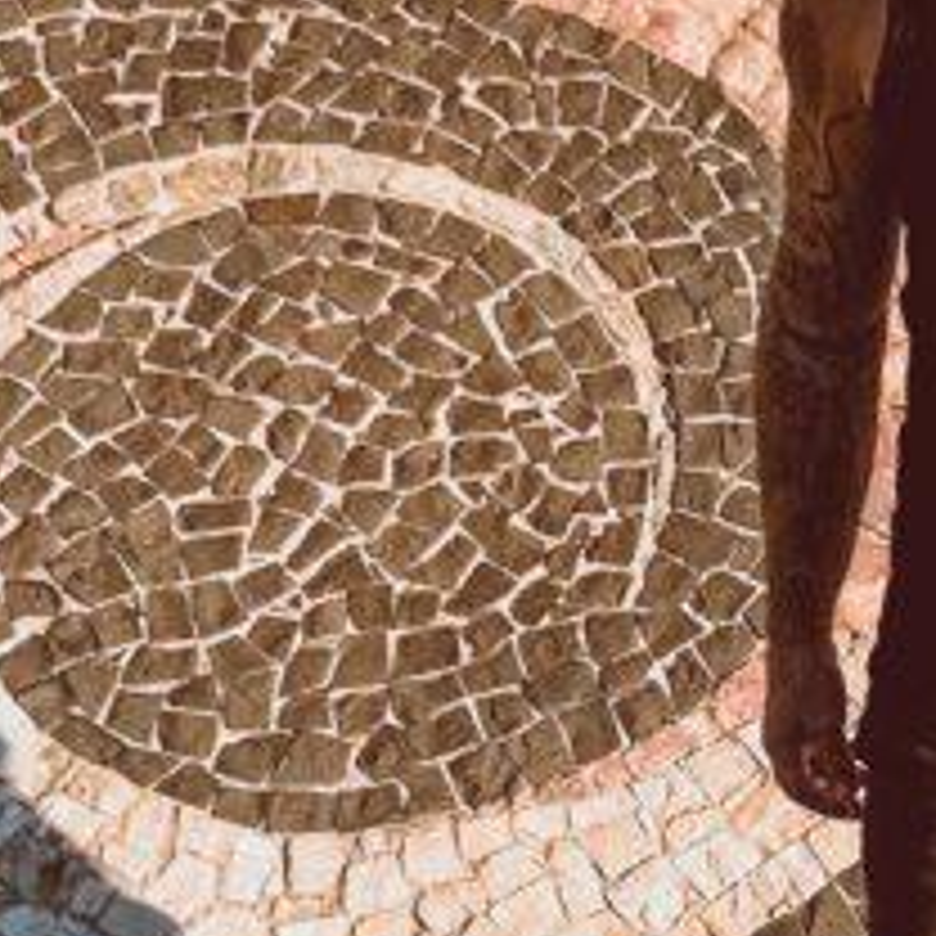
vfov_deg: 18.2
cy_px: 724
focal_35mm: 95
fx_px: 2906
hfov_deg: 17.3
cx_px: 1188
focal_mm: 4.25
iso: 25
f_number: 1.8
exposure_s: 1/687
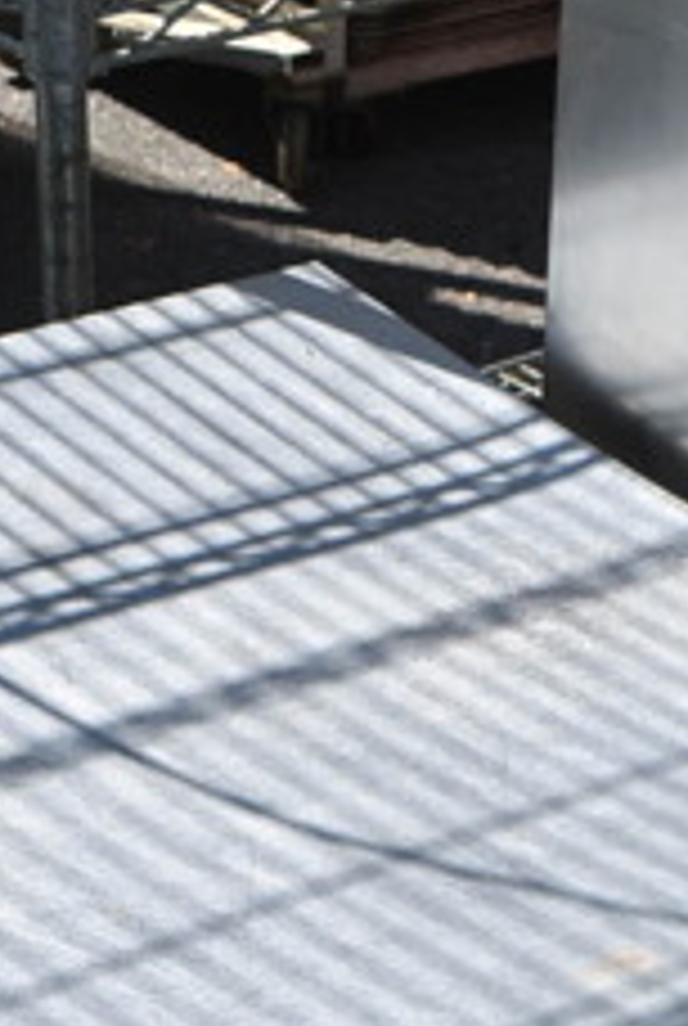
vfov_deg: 15.5
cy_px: 1591
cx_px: 265
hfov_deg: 11.5
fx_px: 3424
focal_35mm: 120
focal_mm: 20
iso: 100
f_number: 9
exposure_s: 1/320
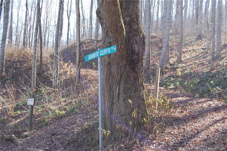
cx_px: 114
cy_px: 76
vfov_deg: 28.9
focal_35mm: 46
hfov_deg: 42.4
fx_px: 293
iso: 400
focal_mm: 31
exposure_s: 1/125
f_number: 5.6
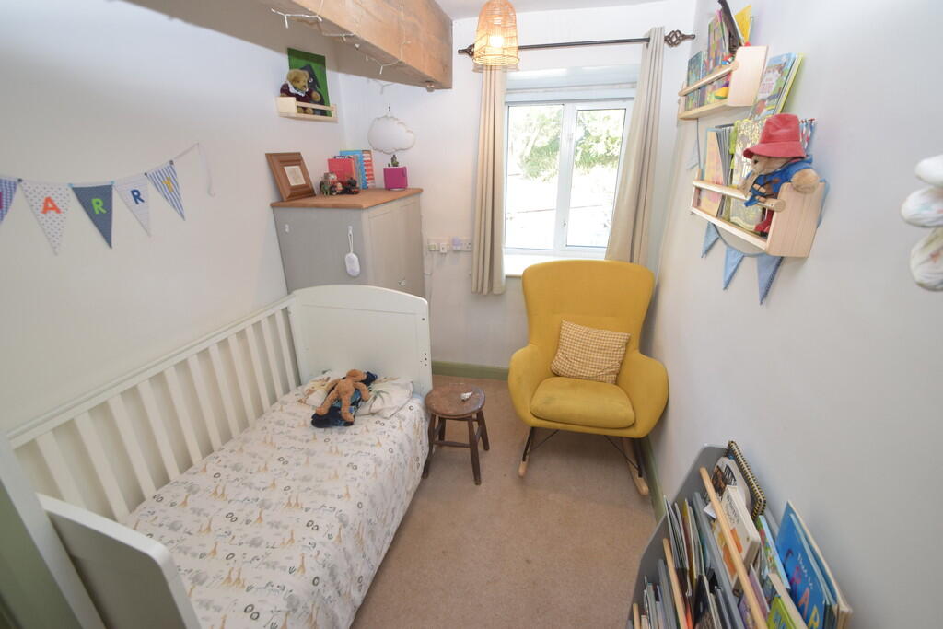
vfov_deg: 77.3
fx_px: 393
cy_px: 314
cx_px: 472
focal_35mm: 15
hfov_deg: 100.4
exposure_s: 1/60
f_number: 6.3
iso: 800
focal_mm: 10
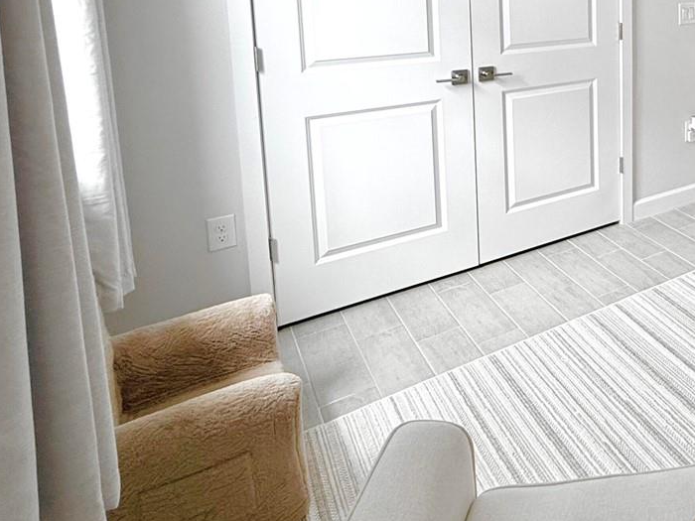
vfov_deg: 40.1
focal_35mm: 32
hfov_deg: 43.6
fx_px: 642
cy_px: 31
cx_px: 768
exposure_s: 1/120
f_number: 2.2
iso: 100
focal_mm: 2.22
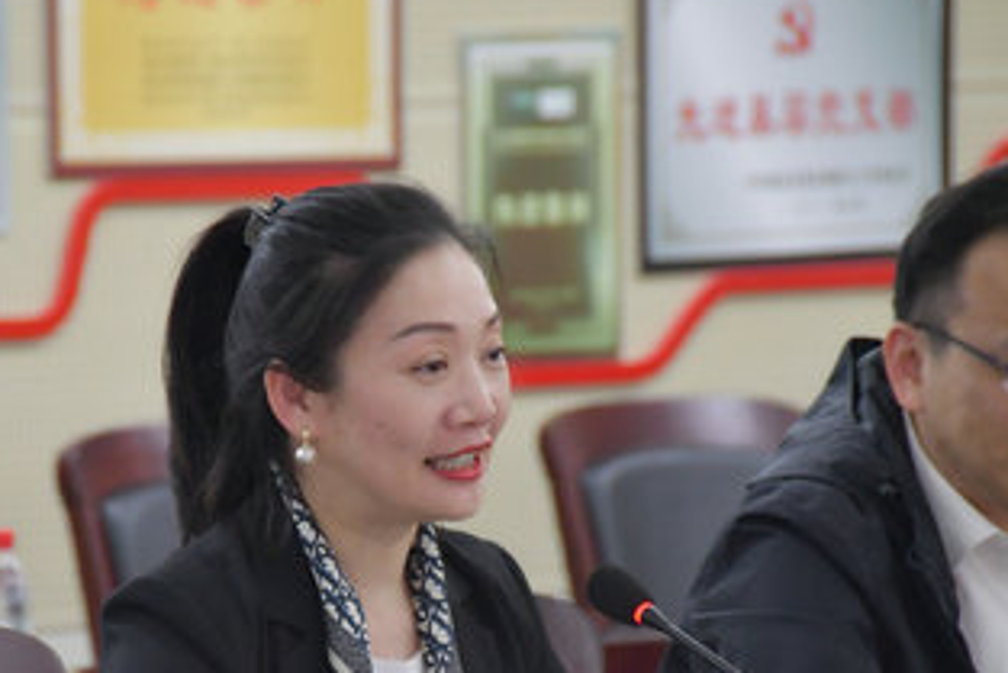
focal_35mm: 479
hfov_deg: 4.3
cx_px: 325
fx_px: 13418
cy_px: 517
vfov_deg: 2.9
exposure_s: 1/100
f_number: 5.6
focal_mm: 200
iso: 4500
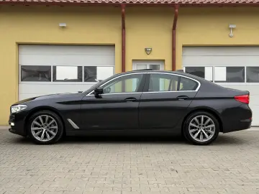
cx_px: 130
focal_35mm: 48
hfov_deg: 39.7
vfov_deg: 30.3
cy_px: 97
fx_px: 359
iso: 64
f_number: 1.78
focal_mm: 6.76
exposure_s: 1/132
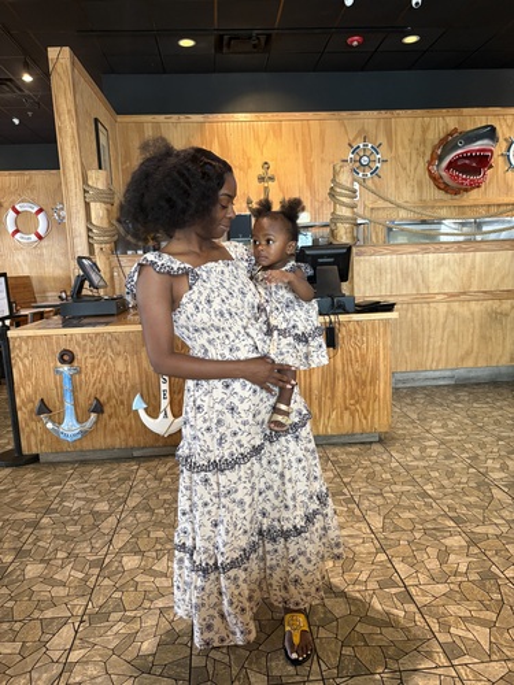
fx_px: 515
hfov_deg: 53.1
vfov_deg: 67.3
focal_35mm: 26
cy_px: 342
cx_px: 257
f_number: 1.6
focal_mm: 5.96
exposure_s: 1/60
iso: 250
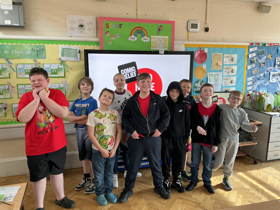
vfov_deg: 48.2
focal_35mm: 29
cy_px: 105
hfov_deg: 61.7
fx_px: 235
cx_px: 140
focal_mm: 3
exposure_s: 1/60
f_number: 1.8
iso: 64
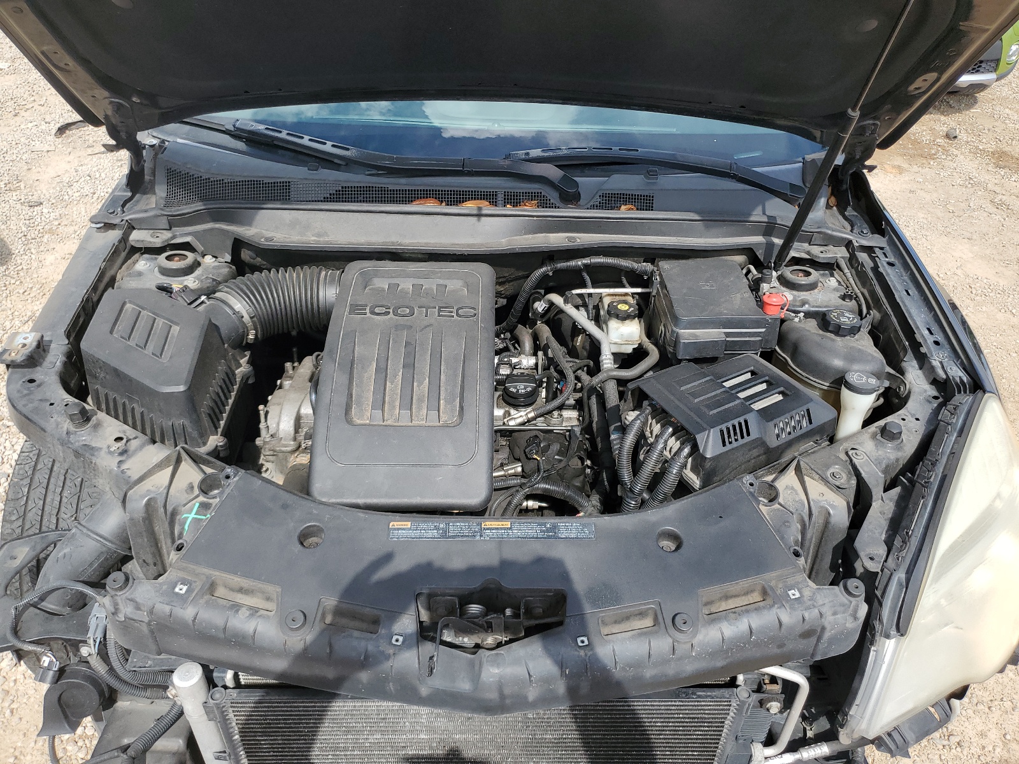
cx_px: 510
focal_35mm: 26
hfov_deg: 67.3
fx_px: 765
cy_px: 382
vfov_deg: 53.1
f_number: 1.5
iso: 50
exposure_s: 1/2000
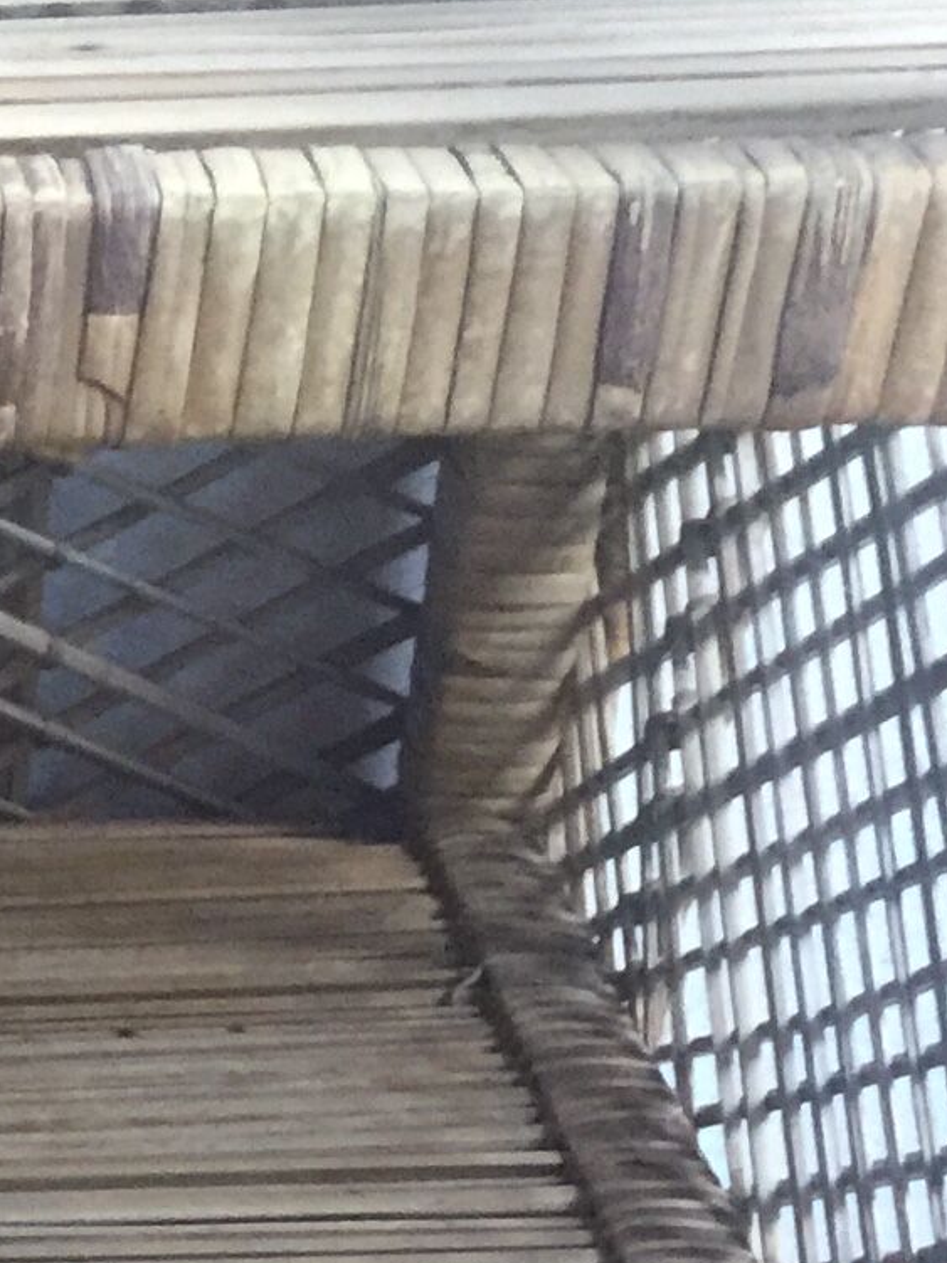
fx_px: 4597
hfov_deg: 10.9
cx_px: -807
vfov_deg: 13.7
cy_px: 2363
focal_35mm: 126
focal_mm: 4.15
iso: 160
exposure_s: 1/17
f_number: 2.2
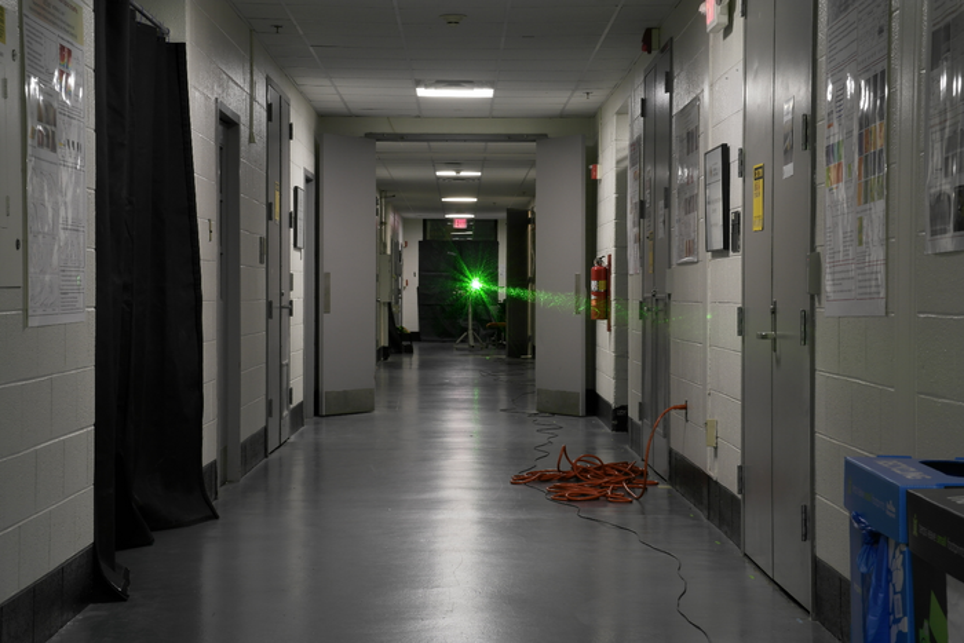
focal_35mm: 73
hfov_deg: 27.7
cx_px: 482
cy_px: 322
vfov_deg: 18.7
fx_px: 1955
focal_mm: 48
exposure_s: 3
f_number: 16
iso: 200
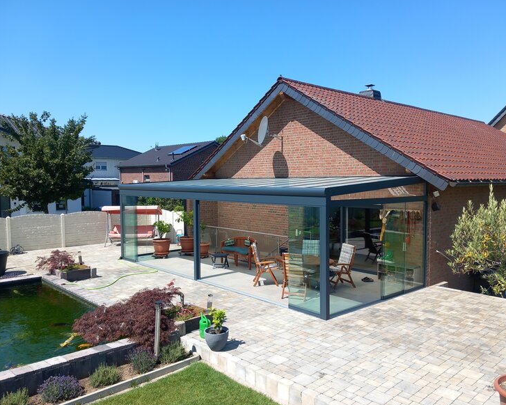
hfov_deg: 60.4
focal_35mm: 29
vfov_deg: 50.0
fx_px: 434
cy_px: 205
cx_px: 265
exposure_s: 1/410
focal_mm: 4
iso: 20
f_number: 1.8
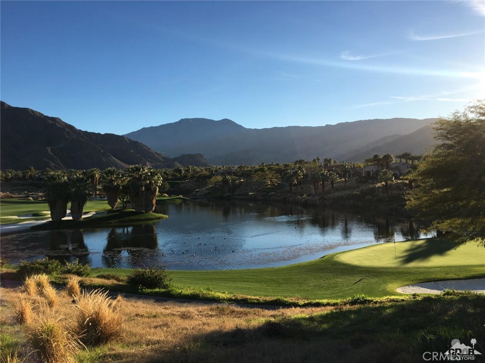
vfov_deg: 48.2
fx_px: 406
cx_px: 242
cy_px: 182
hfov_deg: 61.7
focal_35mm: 29
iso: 25
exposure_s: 1/1374
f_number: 2.2
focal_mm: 4.15
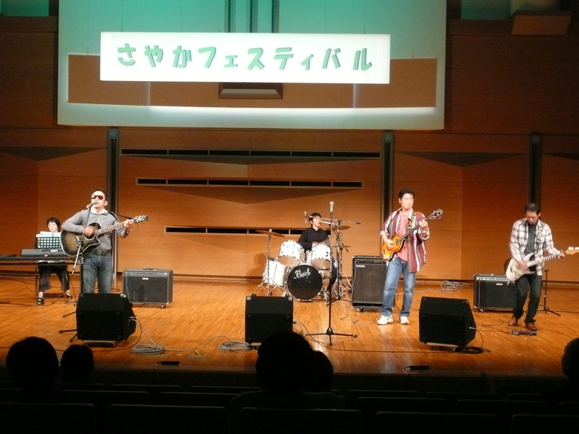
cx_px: 290
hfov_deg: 43.9
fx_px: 719
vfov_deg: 33.6
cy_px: 217
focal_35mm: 43
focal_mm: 7
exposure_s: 1/13
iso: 400
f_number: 4
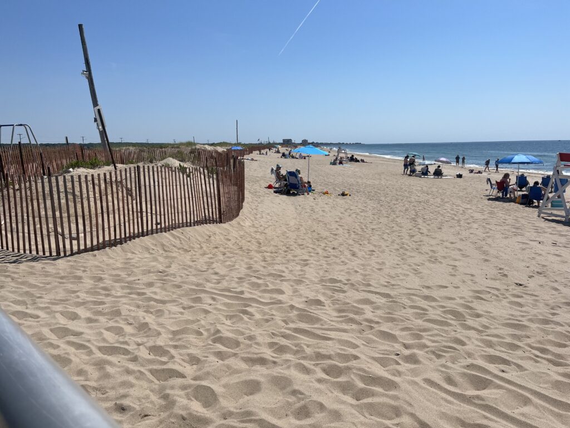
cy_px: 214
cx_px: 285
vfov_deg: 53.1
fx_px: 428
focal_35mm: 26
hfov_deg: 67.3
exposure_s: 1/9091
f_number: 1.6
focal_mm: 5.1
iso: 50
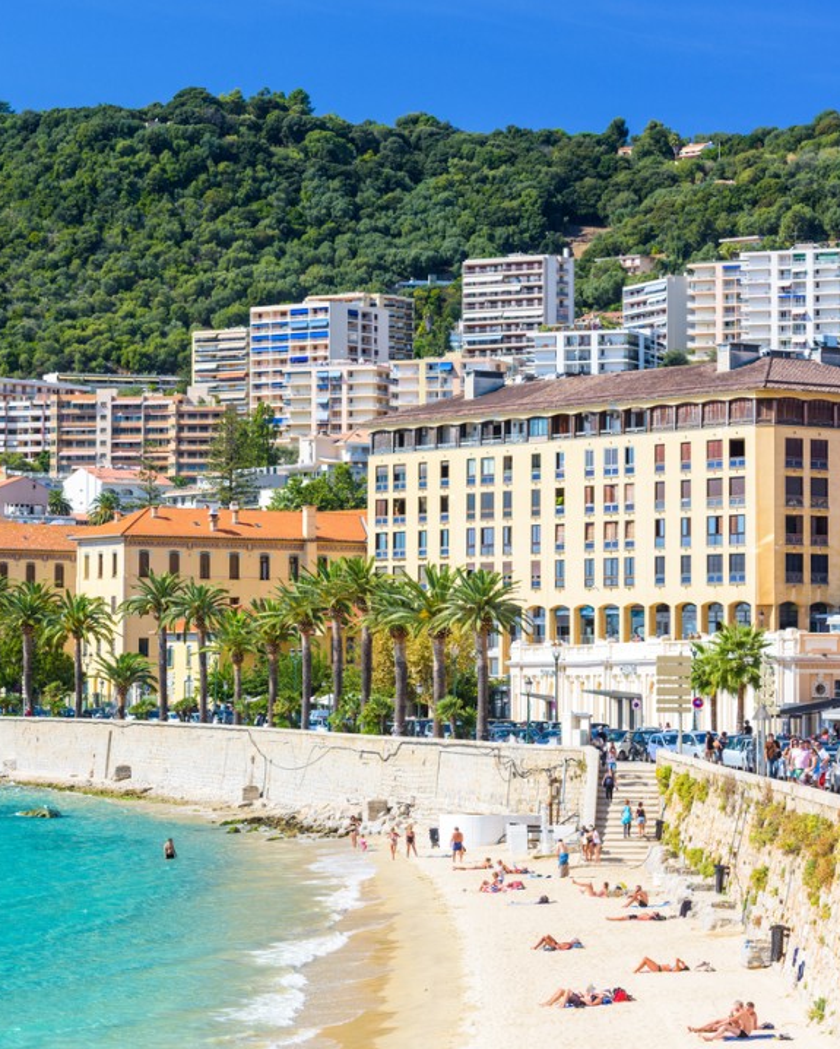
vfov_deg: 16.0
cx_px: 148
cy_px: 524
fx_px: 3727
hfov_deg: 12.8
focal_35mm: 120
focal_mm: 85
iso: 250
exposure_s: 1/200
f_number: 6.3
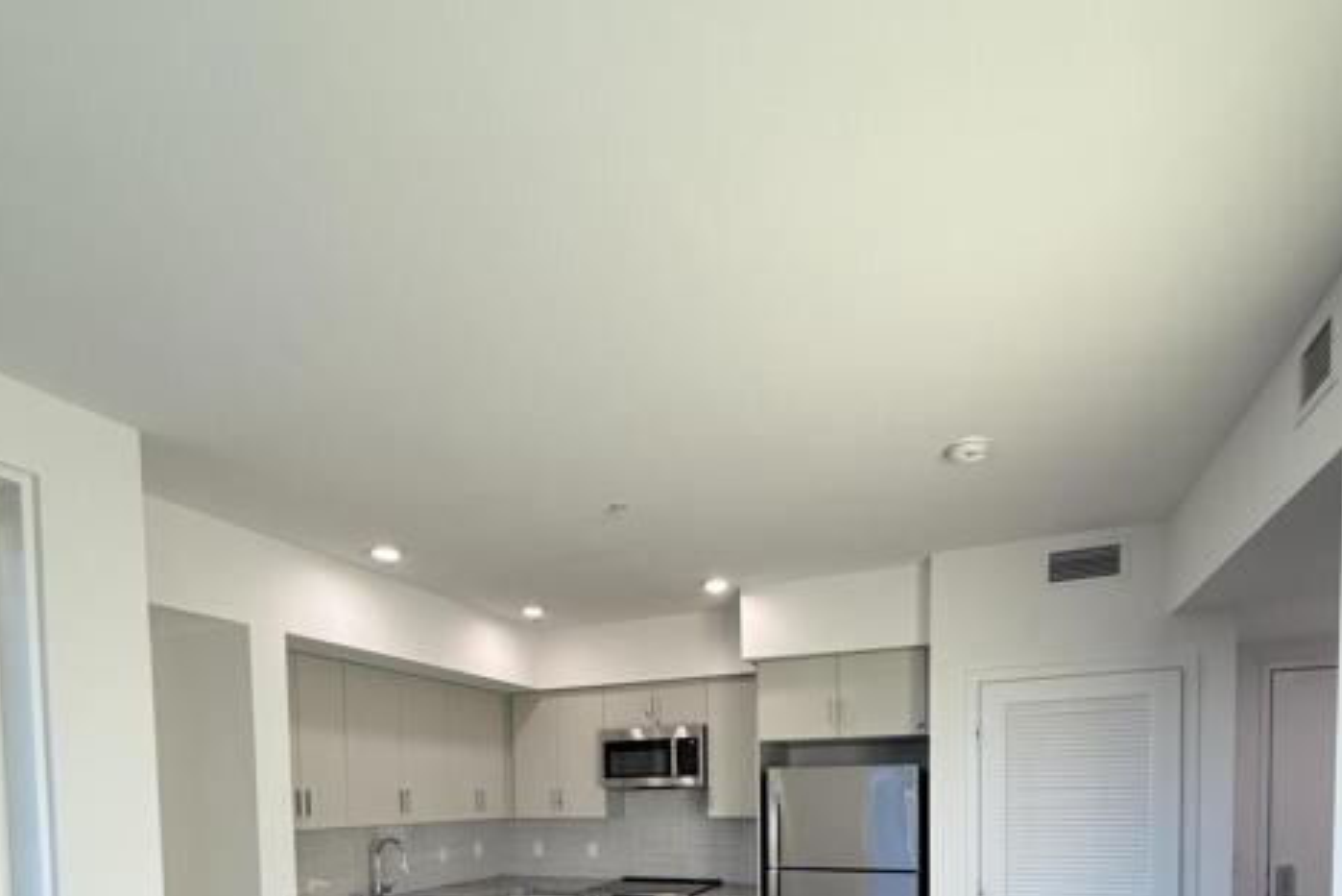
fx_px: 746
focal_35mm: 20
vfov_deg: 53.2
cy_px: 827
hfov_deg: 84.0
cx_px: 671
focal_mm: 2.22
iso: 100
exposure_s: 1/120
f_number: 2.2
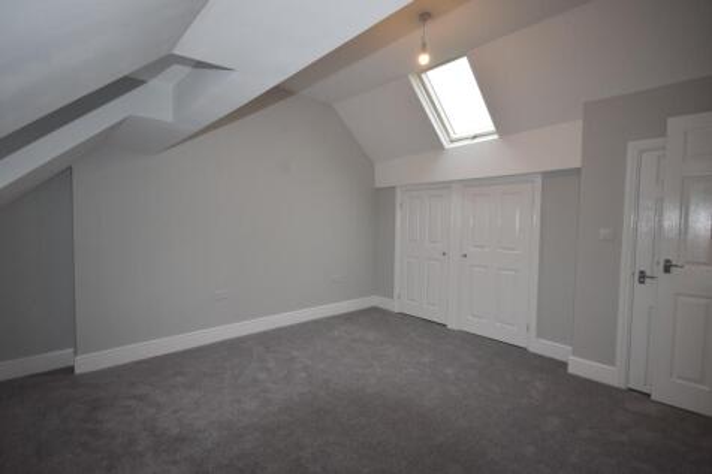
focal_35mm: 16
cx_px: 356
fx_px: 326
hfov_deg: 95.0
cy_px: 237
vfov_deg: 72.0
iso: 720
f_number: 5.6
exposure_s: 1/125
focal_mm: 11
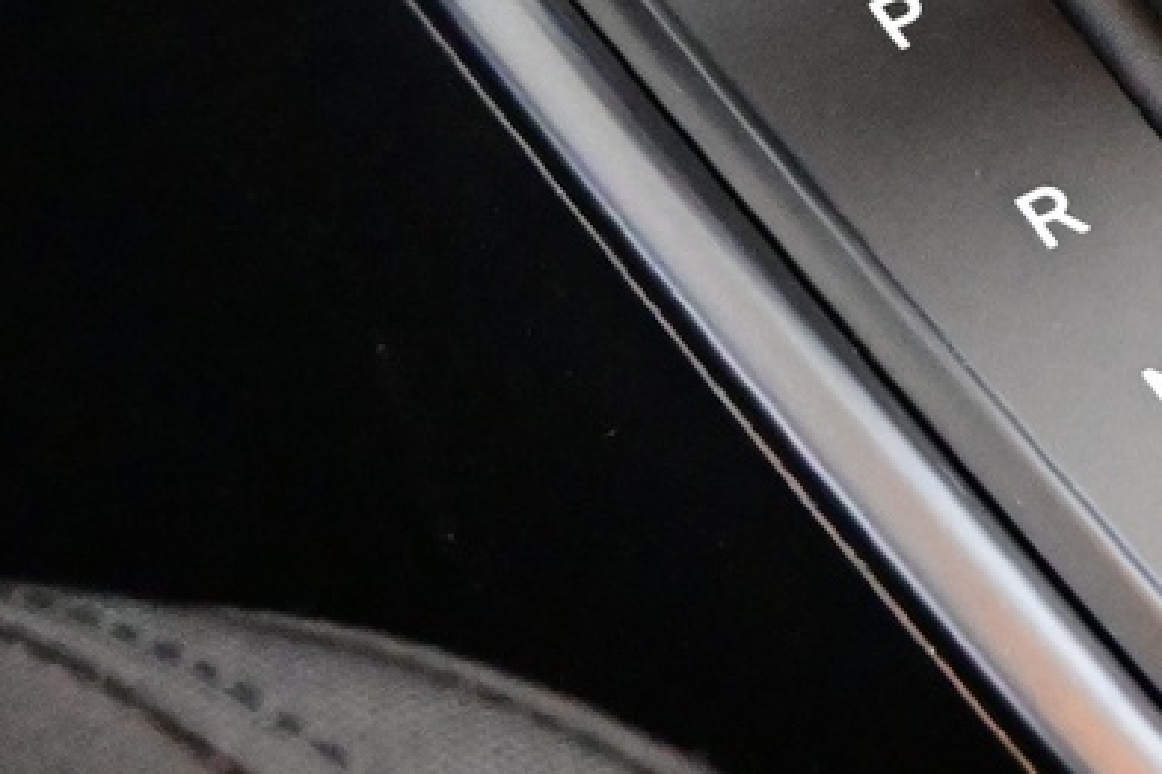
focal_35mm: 124
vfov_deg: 10.6
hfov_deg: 15.9
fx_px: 4001
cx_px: 1381
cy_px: -403
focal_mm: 20
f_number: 3.8
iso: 12800
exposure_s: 1/30
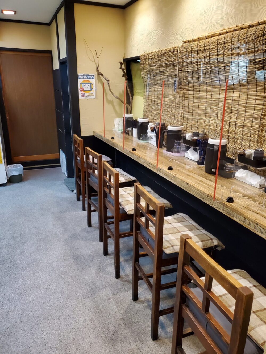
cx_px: 133
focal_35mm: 26
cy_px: 177
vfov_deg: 67.3
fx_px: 266
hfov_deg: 53.1
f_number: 1.5
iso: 400
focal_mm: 4.3
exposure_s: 1/50
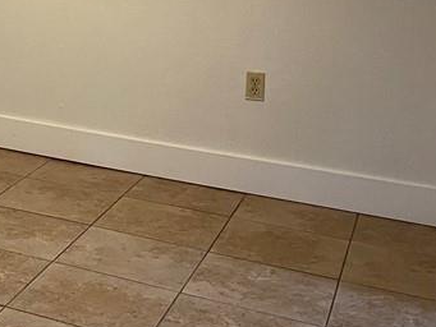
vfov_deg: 18.3
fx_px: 983
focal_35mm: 78
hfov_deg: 22.3
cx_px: -138
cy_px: -14
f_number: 1.8
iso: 160
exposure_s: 1/60
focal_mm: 4.25
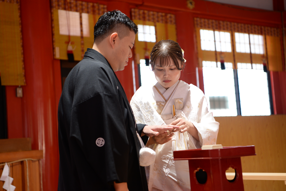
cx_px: 143
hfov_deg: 28.8
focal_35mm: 70
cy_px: 96
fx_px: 556
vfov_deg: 19.5
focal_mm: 70
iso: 1000
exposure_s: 1/50
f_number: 3.5
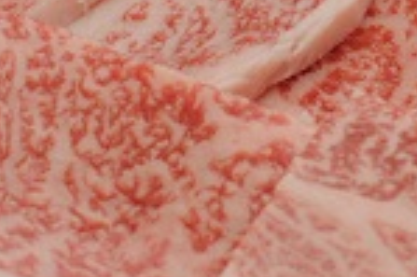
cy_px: -189
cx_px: 224
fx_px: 3271
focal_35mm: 283
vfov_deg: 4.8
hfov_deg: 7.3
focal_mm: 35
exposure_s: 1/60
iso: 400
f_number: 6.3
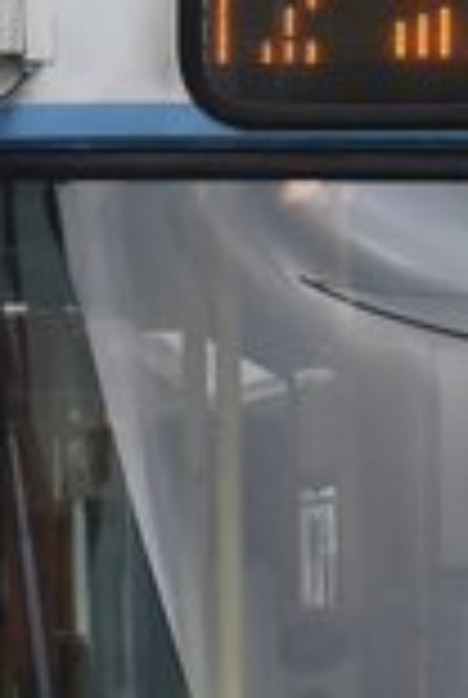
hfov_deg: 1.8
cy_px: 590
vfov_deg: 2.7
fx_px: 14831
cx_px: 666
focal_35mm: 764
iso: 800
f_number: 7.1
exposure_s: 1/800
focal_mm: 66
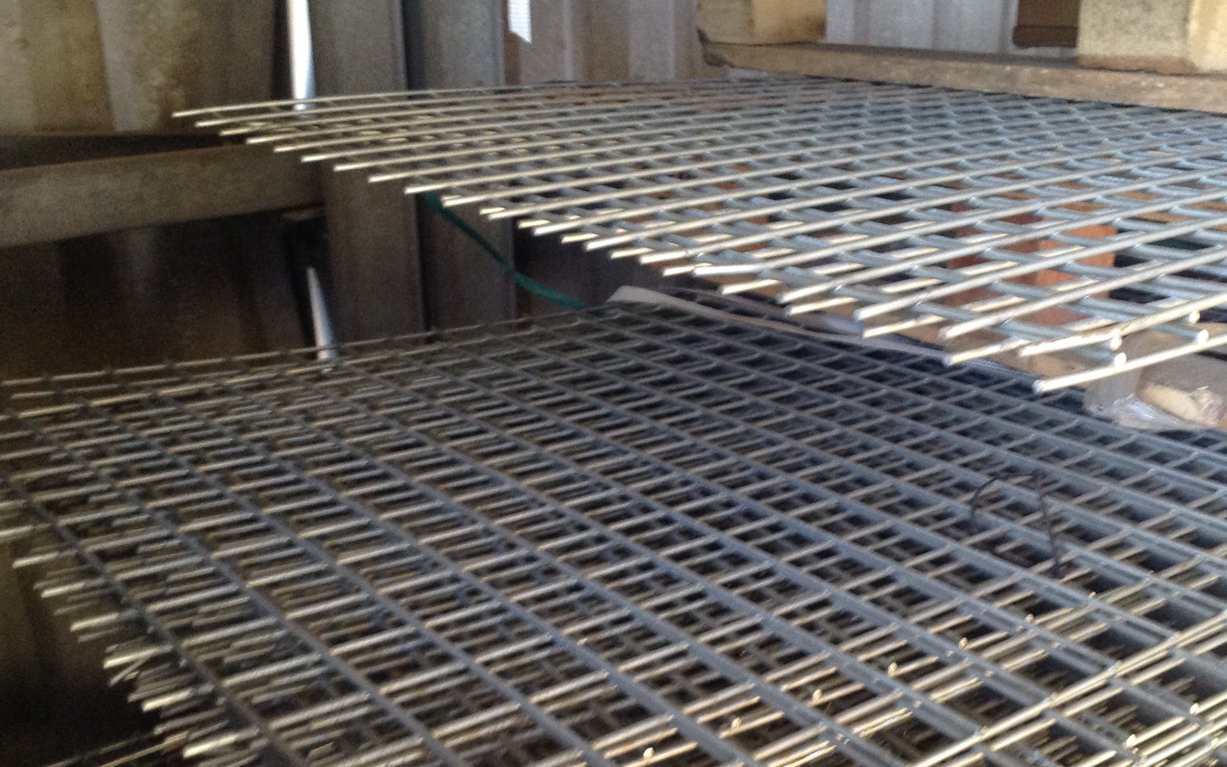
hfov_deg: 45.0
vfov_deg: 28.9
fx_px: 1471
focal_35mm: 44
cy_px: 548
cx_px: 734
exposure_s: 1/24
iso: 100
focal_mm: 3.3
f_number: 2.4
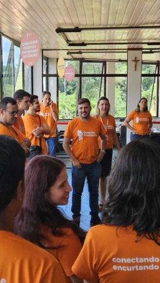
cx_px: 77
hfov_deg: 23.1
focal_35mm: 52
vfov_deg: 39.7
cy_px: 117
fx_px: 391
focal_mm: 5.4
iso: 40
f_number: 1.8
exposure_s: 1/180
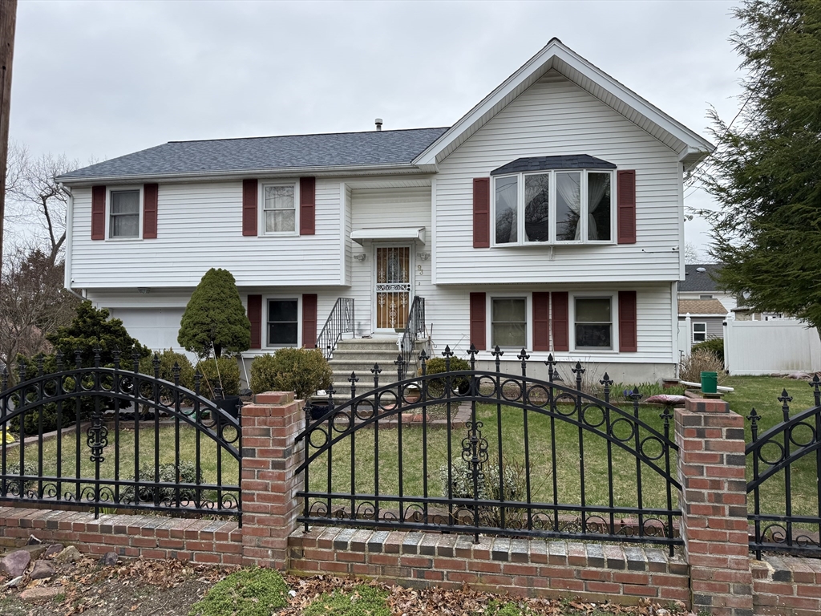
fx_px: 569
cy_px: 308
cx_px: 410
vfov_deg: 56.8
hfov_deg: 71.6
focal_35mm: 24
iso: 100
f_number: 1.78
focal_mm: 6.76
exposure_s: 1/2703
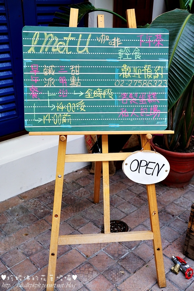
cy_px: 146
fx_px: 291
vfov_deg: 53.1
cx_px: 97
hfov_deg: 36.9
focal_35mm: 36
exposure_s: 1/60
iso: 400
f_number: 4
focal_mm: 24
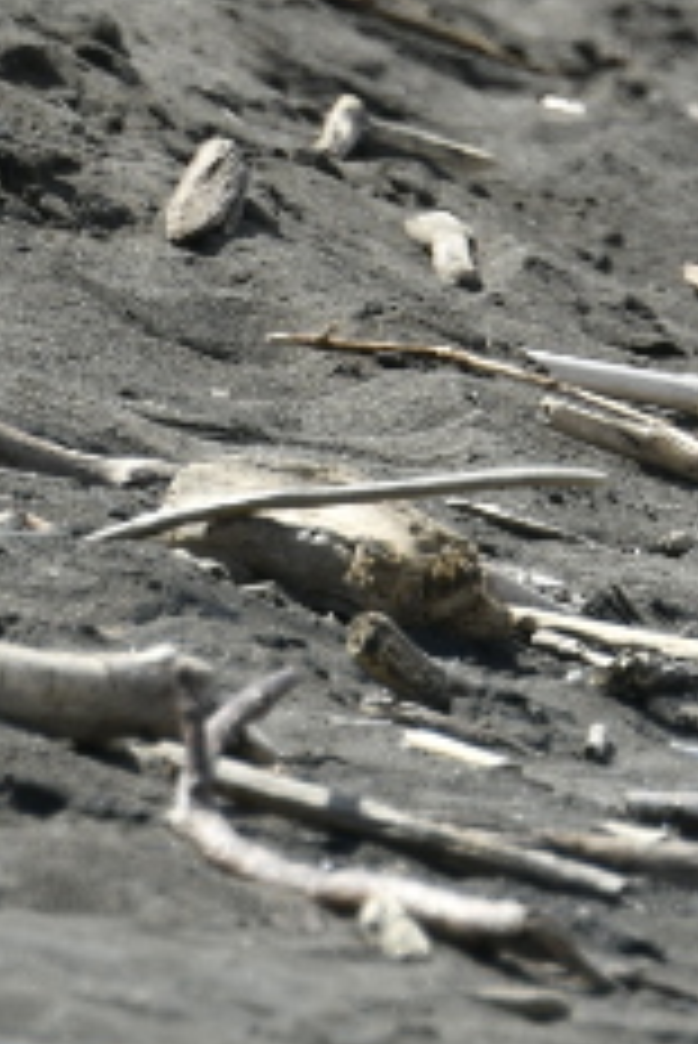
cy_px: -1076
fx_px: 40508
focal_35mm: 1395
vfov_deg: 1.5
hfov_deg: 1.0
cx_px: 815
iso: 80
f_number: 2.8
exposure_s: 1/1600
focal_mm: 200
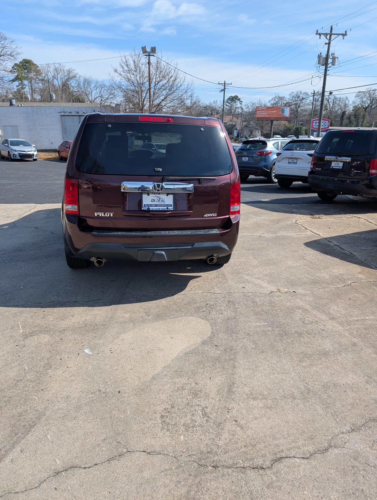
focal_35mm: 24
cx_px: 188
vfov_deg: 71.5
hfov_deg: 56.9
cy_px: 250
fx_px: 348
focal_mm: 6.9
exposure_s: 1/806
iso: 18
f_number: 1.68
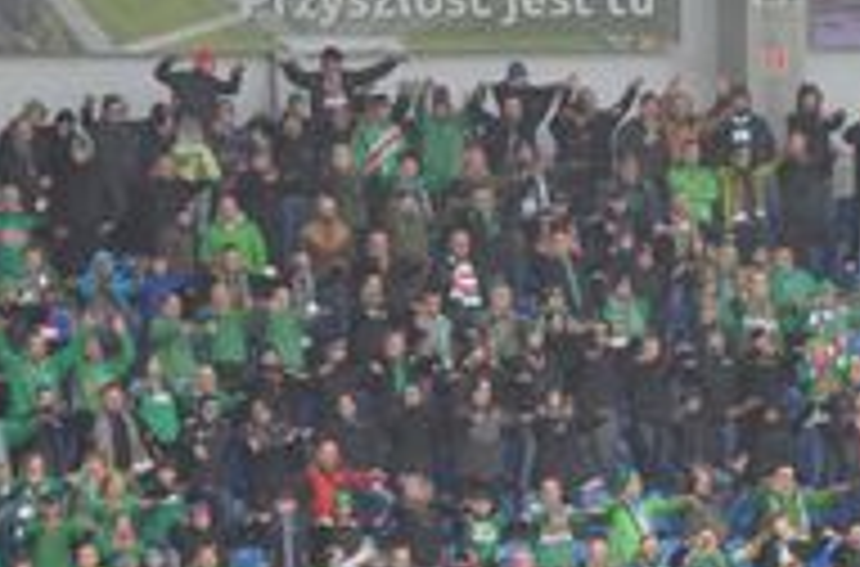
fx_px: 11203
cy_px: 376
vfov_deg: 2.9
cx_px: 630
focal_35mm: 470
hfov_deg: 4.4
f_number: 5.6
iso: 400
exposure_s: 1/60
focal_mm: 105
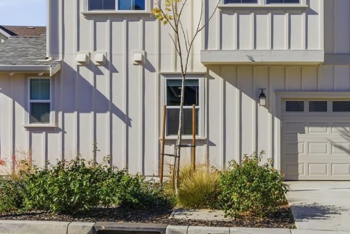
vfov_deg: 28.3
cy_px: 68
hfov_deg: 40.8
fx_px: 459
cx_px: 254
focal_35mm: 47
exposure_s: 1/1600
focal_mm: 20.5
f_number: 11
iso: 100
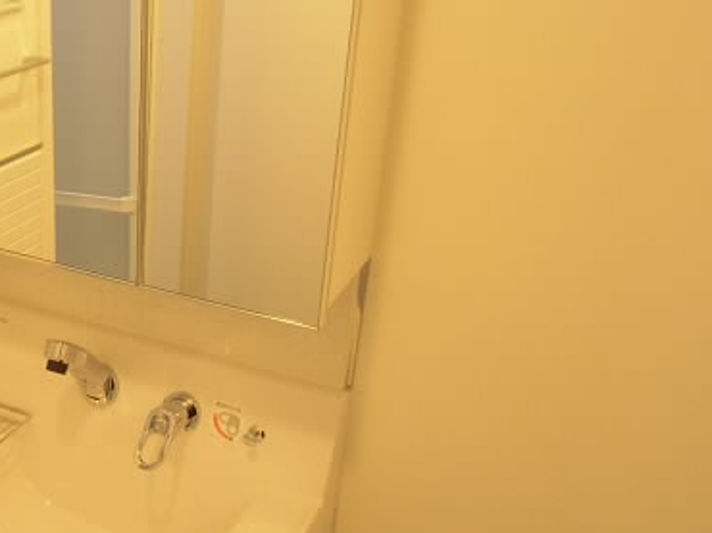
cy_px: 307
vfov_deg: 30.8
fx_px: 966
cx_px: 91
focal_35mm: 47
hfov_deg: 38.1
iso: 400
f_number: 3
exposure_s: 1/80
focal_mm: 4.24
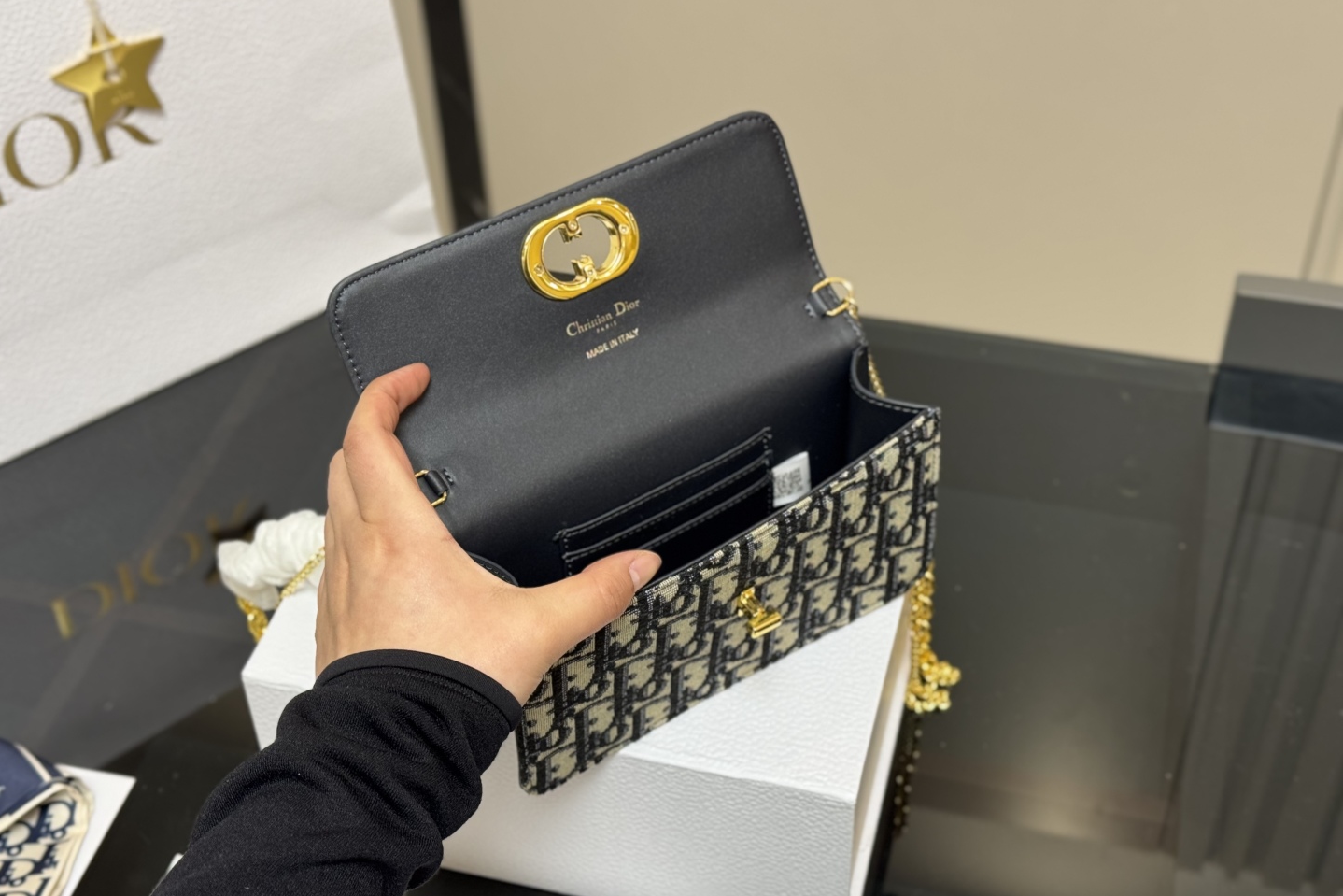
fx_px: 1865
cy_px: 435
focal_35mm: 50
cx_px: 672
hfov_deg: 39.6
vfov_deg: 27.0
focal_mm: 6.76
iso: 100
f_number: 1.78
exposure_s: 1/60
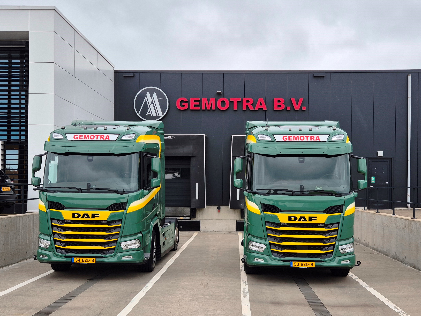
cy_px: 158
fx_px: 280
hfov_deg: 73.9
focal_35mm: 23
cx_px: 210
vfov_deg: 58.9
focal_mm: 5.4
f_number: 1.8
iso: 25
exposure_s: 1/286
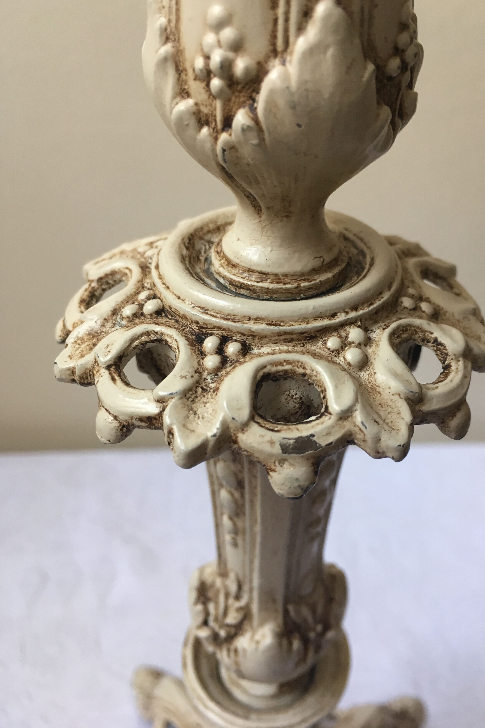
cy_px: 359
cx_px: 277
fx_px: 626
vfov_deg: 60.3
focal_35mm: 31
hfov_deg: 42.2
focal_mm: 4.15
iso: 100
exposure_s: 1/33
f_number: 2.2
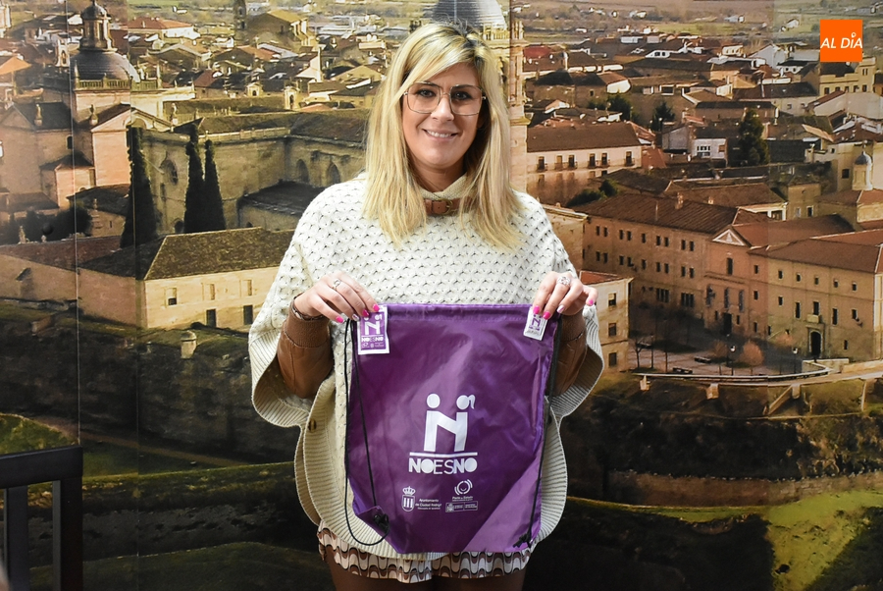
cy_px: 296
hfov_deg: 27.0
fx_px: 1841
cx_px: 442
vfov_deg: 18.2
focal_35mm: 75
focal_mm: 50
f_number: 4.8
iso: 4000
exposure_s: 1/60
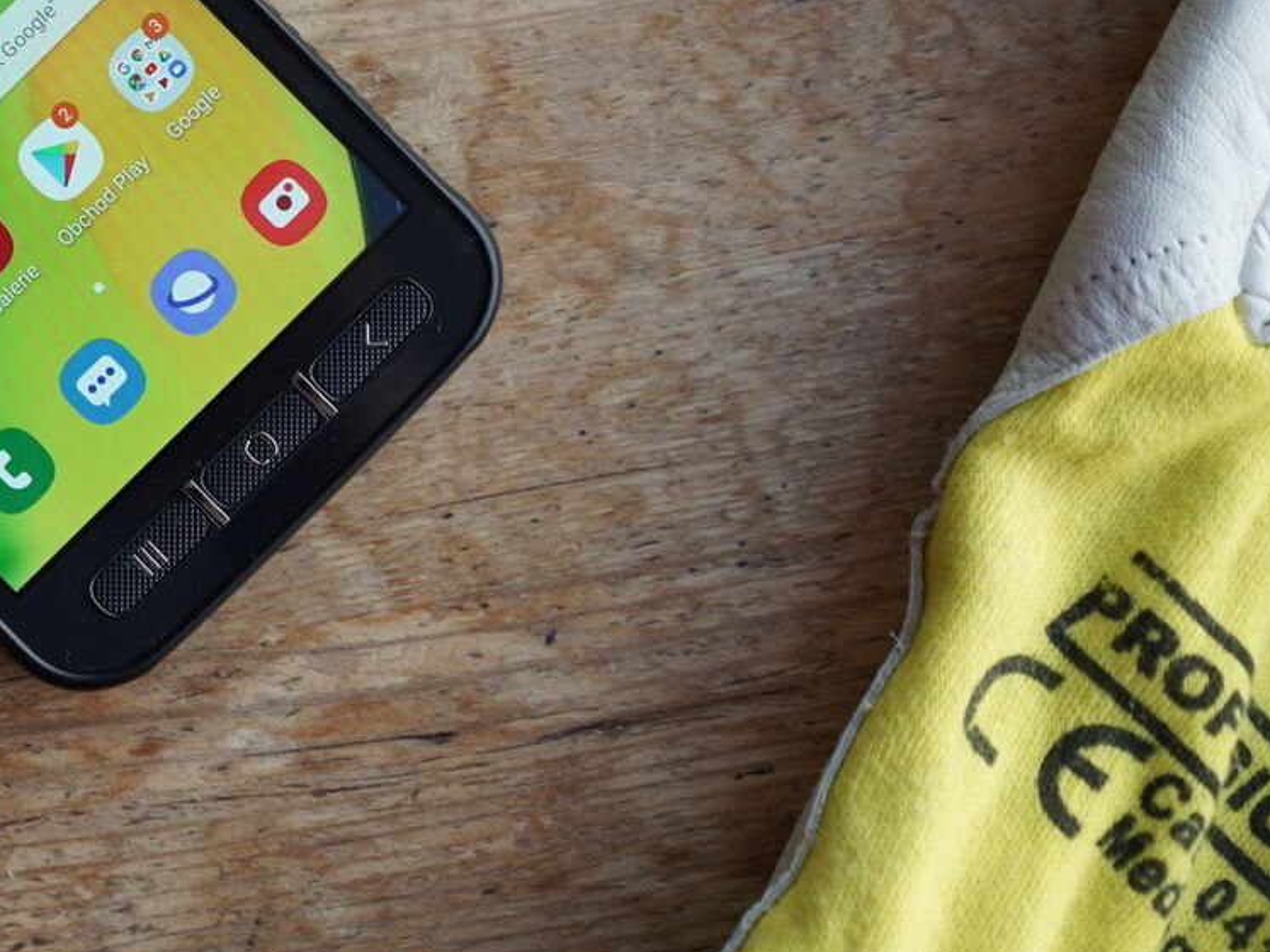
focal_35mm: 136
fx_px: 4989
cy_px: -3
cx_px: -258
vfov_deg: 10.8
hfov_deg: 14.1
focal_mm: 55
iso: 160
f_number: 3.2
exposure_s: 1/125
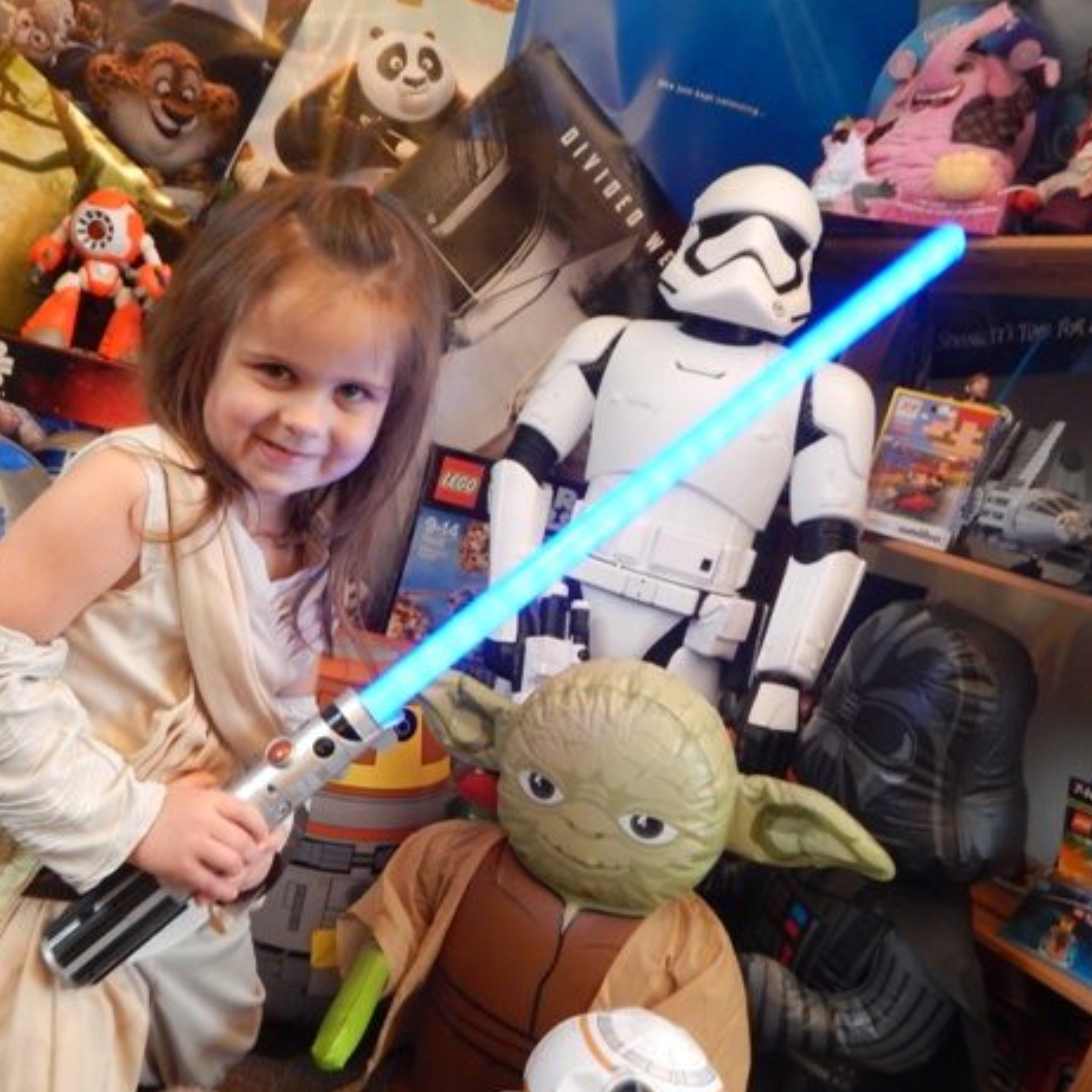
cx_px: 403
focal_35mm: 27
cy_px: 552
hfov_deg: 58.3
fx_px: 964
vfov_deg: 59.1
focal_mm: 4
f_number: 3
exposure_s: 1/30
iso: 400
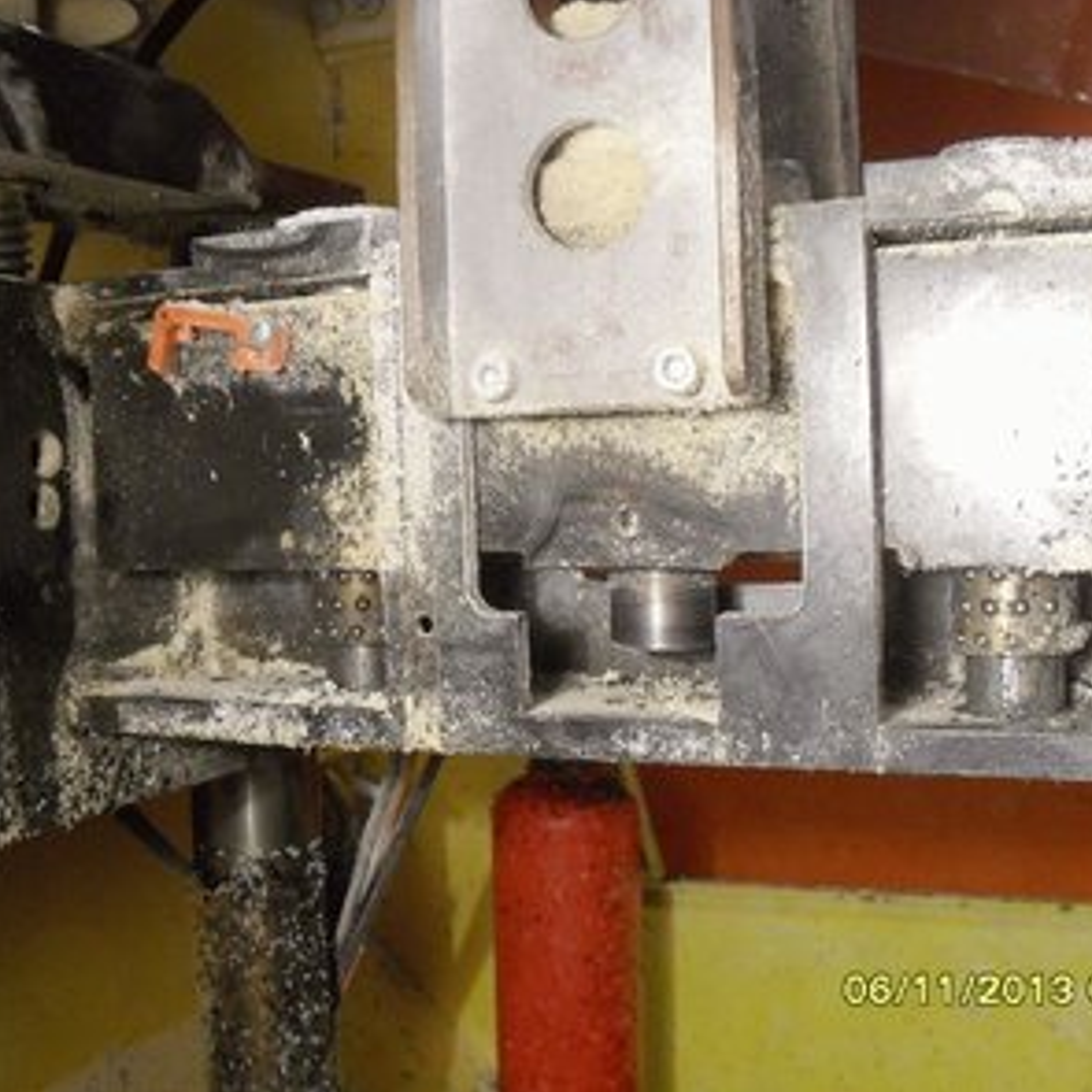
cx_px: 607
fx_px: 1499
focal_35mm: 42
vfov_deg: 40.0
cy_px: 540
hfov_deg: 40.0
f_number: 3.2
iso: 200
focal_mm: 6.3
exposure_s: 1/20
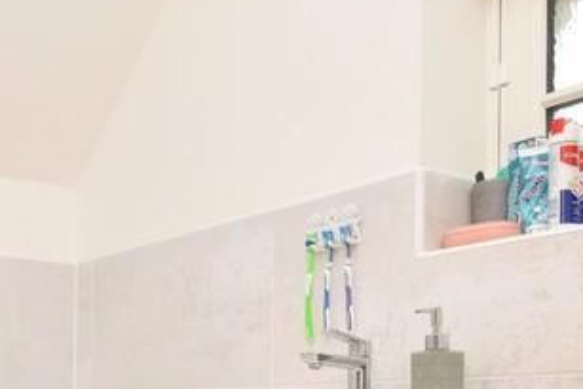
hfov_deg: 35.7
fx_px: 810
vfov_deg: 24.9
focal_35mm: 50
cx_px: 0
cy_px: 439
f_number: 8
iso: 800
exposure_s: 1/50
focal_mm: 10
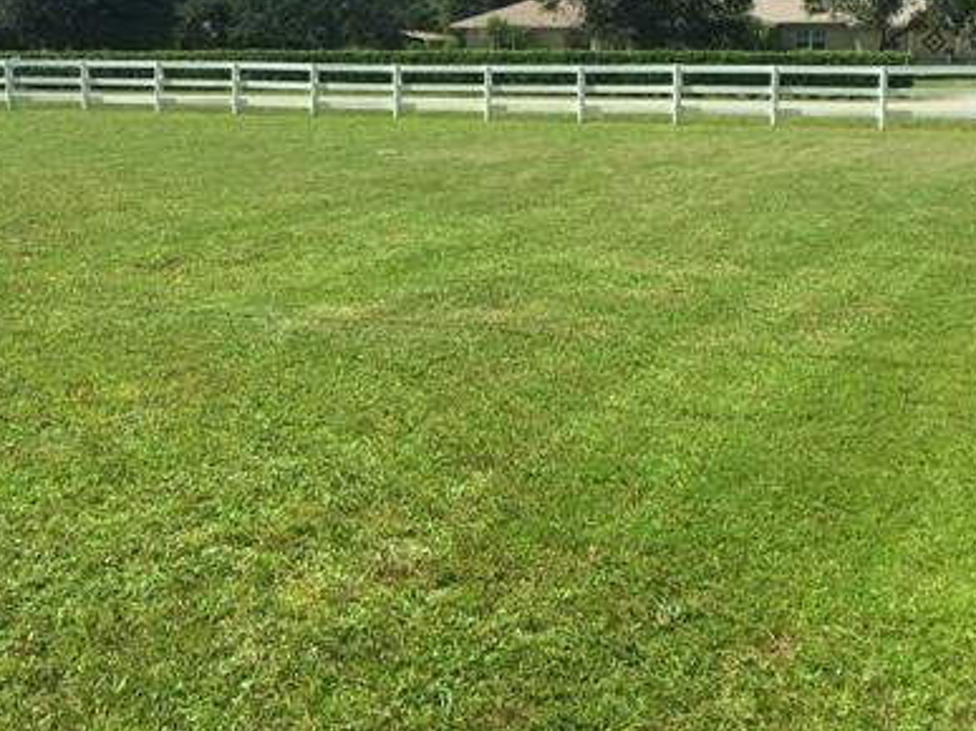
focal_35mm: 48
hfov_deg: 39.6
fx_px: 1353
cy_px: 212
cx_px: 547
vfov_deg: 29.9
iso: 32
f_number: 2.2
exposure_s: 1/2198
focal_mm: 4.15
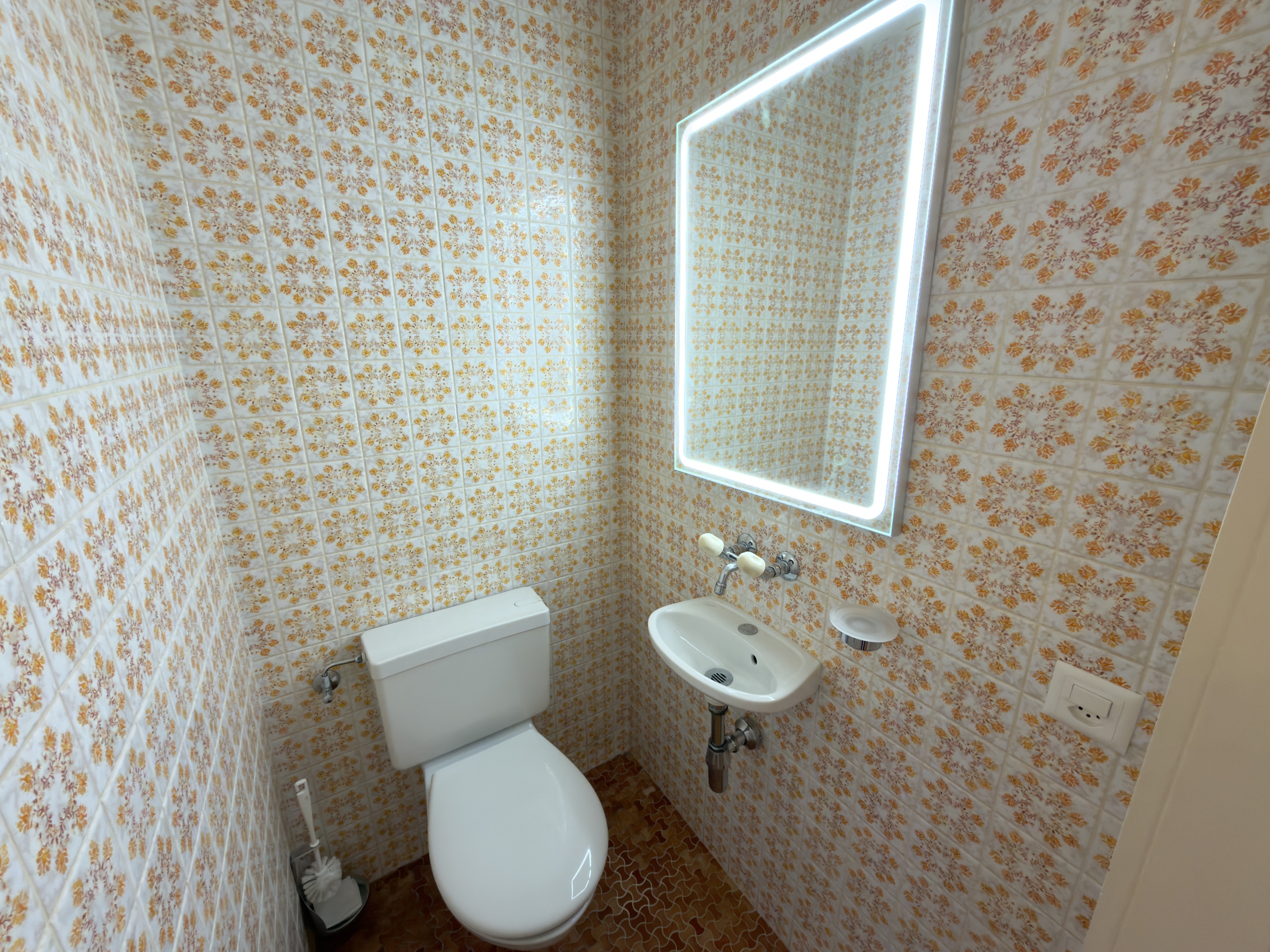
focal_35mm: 14
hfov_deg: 102.1
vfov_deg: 85.7
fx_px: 514
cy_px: 476
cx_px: 635
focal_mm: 2.22
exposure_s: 1/33
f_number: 2.2
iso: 64
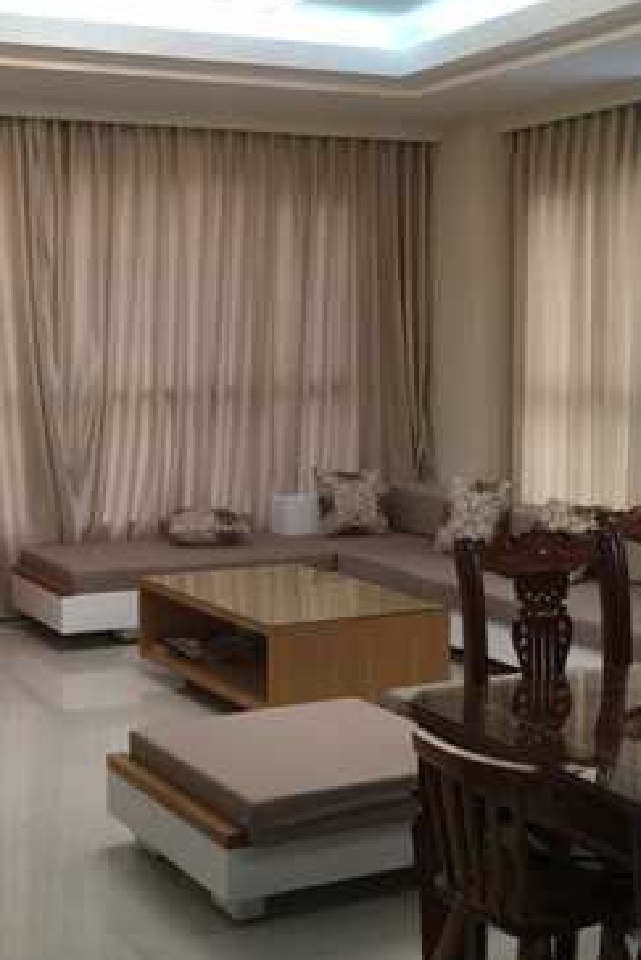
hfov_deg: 25.5
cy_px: 491
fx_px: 1414
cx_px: 253
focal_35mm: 53
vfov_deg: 37.5
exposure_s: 1/33
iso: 40
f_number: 2.2
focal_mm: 4.15
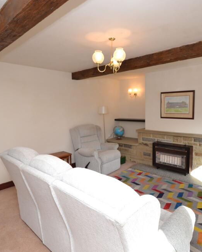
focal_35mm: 22
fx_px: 164
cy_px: 123
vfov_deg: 75.0
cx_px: 114
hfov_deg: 62.9
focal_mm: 10
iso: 360
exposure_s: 1/125
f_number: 5.6
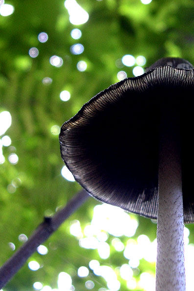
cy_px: 145
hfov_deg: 24.6
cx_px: 184
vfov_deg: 37.5
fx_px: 428
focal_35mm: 53
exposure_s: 1/19.8
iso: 100
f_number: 2.8
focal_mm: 8
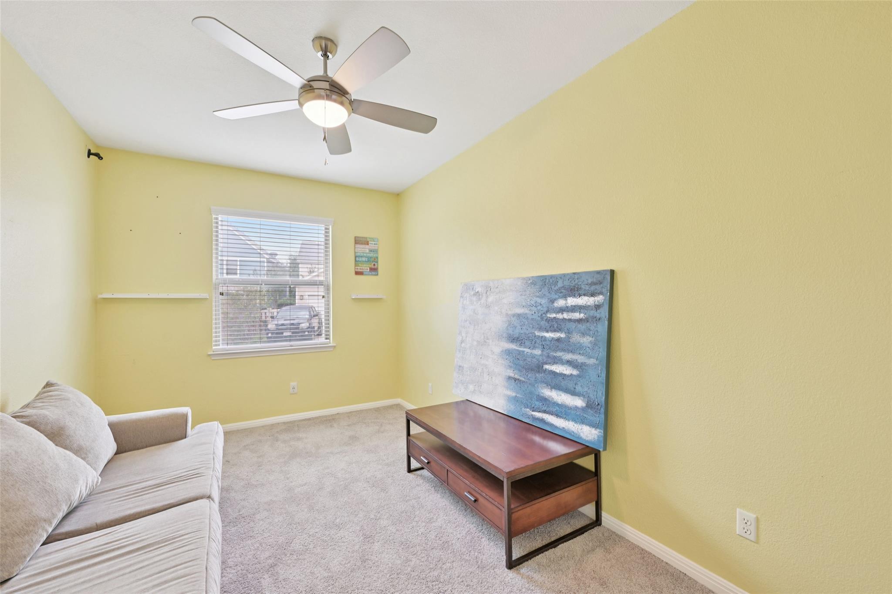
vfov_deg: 77.3
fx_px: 372
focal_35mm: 15
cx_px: 446
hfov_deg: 100.4
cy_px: 297
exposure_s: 1/15
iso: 400
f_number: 6.7
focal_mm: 15
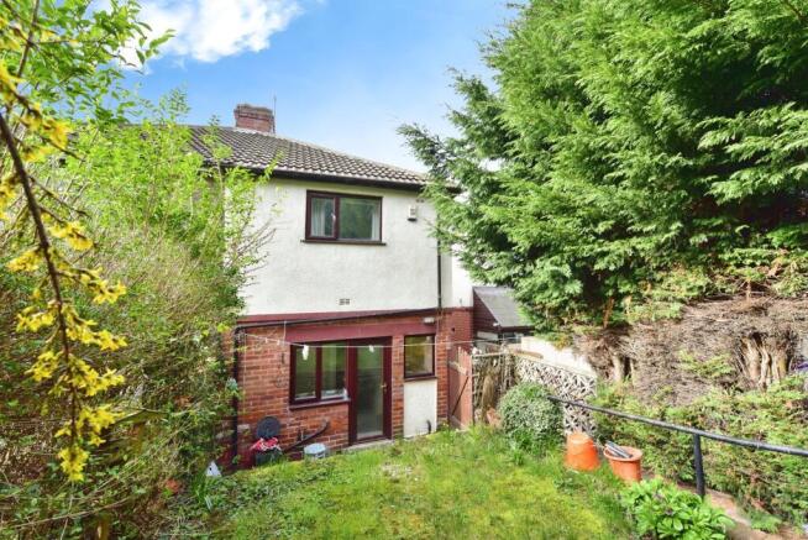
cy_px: 270
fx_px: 314
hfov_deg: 104.2
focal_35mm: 14
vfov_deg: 81.3
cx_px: 404
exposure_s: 1/180
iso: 400
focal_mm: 14
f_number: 6.7
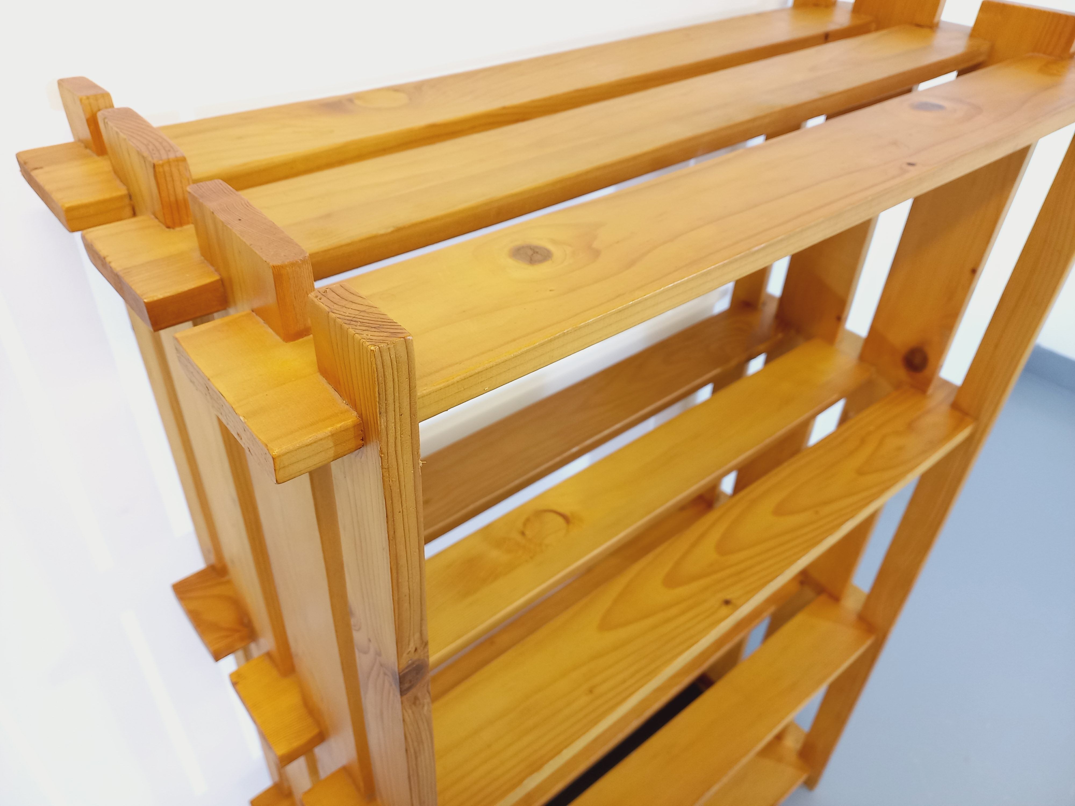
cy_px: 403
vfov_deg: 54.9
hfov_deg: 69.4
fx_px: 776
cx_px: 538
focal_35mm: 25
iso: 320
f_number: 1.8
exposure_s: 1/49
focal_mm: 4.65
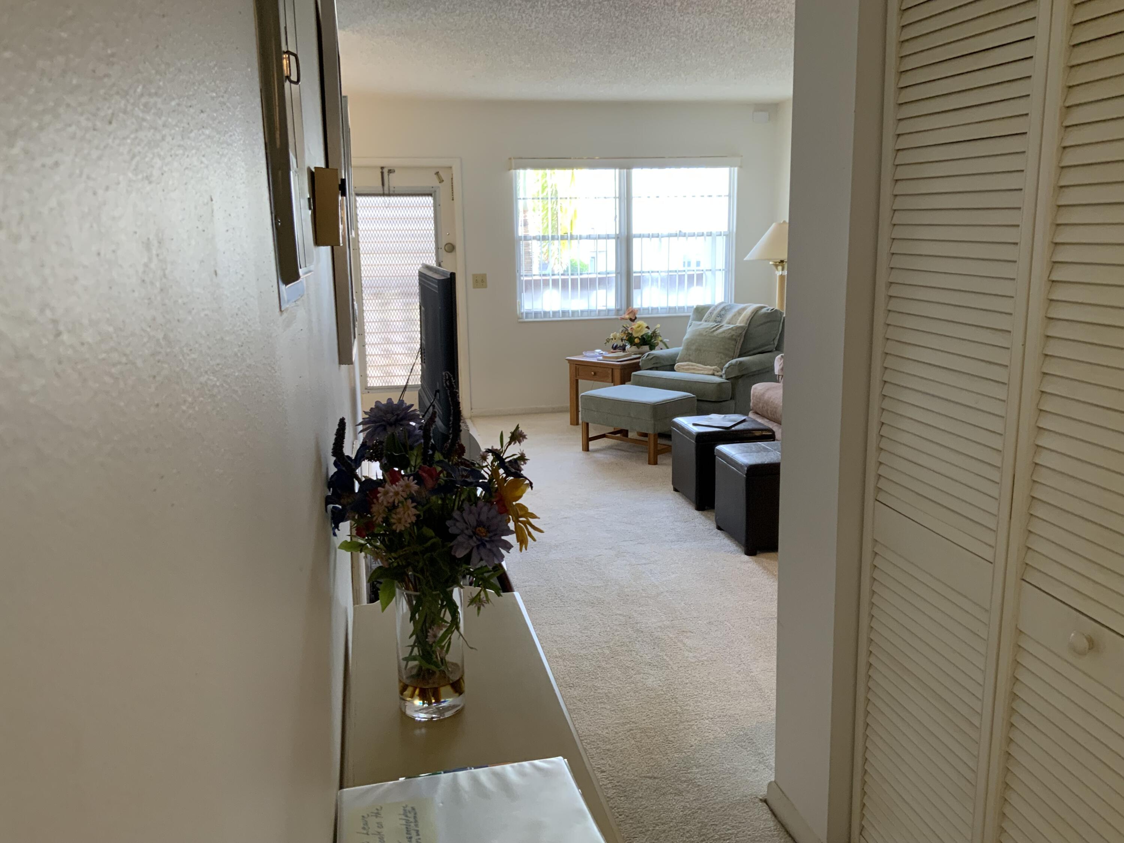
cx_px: 562
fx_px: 942
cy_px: 422
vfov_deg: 48.2
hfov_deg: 61.7
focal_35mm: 29
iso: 80
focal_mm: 3
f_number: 1.8
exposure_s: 1/60
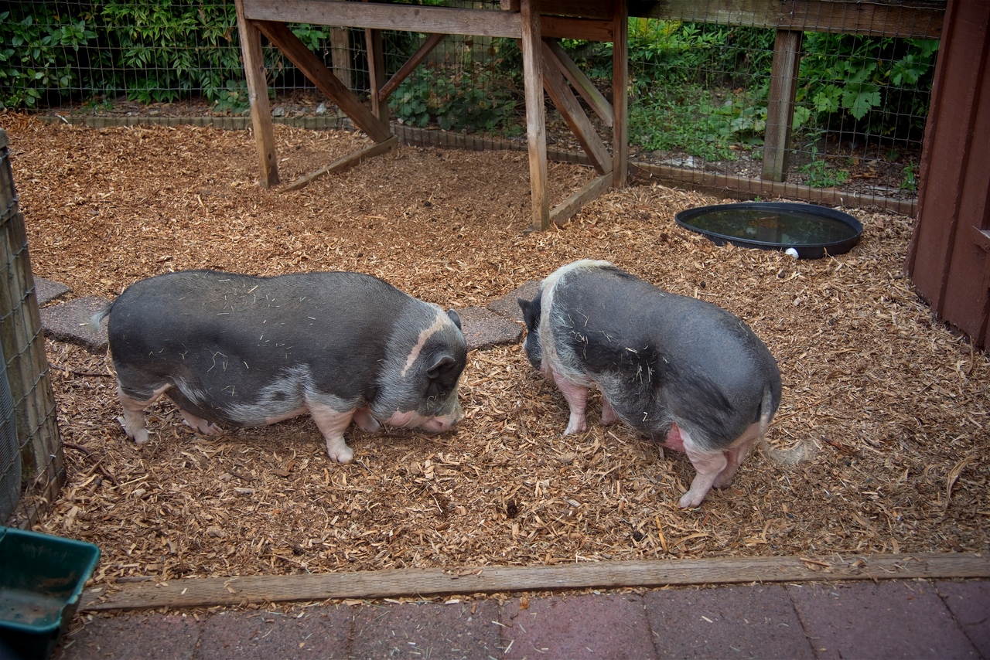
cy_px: 330
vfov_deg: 30.5
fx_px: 1210
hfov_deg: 44.5
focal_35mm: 44
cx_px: 495
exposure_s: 1/100
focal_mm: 44
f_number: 4
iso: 125
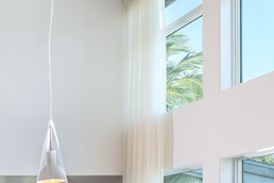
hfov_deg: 22.6
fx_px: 449
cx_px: -200
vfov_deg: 20.3
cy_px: 262
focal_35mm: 59
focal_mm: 14
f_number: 8
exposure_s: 1/40
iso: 160
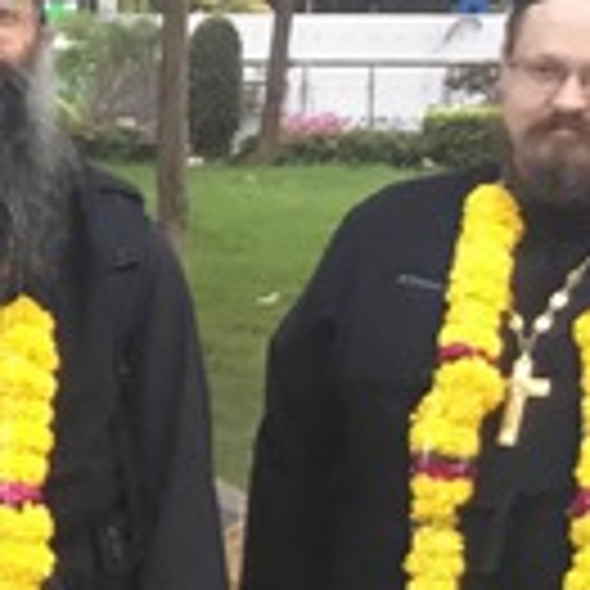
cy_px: 248
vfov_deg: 10.2
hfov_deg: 9.3
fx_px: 3297
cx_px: -757
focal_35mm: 171
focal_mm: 3.3
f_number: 2.4
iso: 100
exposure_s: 1/33
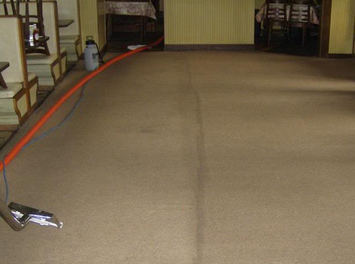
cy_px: 163
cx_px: 213
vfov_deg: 28.9
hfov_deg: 38.1
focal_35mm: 50
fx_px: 512
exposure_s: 1/66.6
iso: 200
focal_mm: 6.4
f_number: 2.9
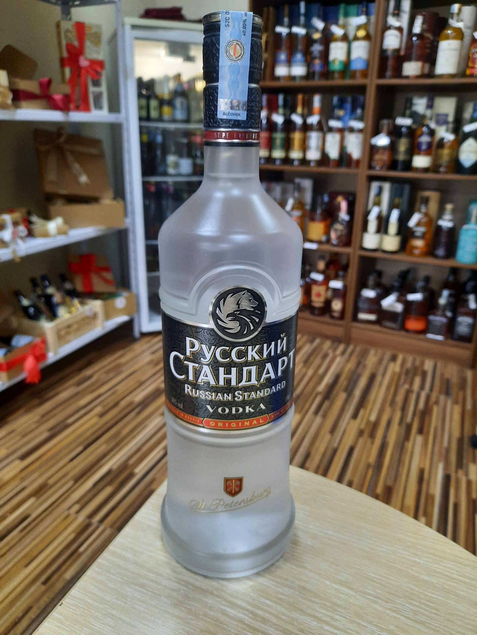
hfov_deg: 54.9
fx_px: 459
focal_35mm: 25
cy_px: 318
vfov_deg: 69.4
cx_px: 238
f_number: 2
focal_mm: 4.6
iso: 400
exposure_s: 1/33
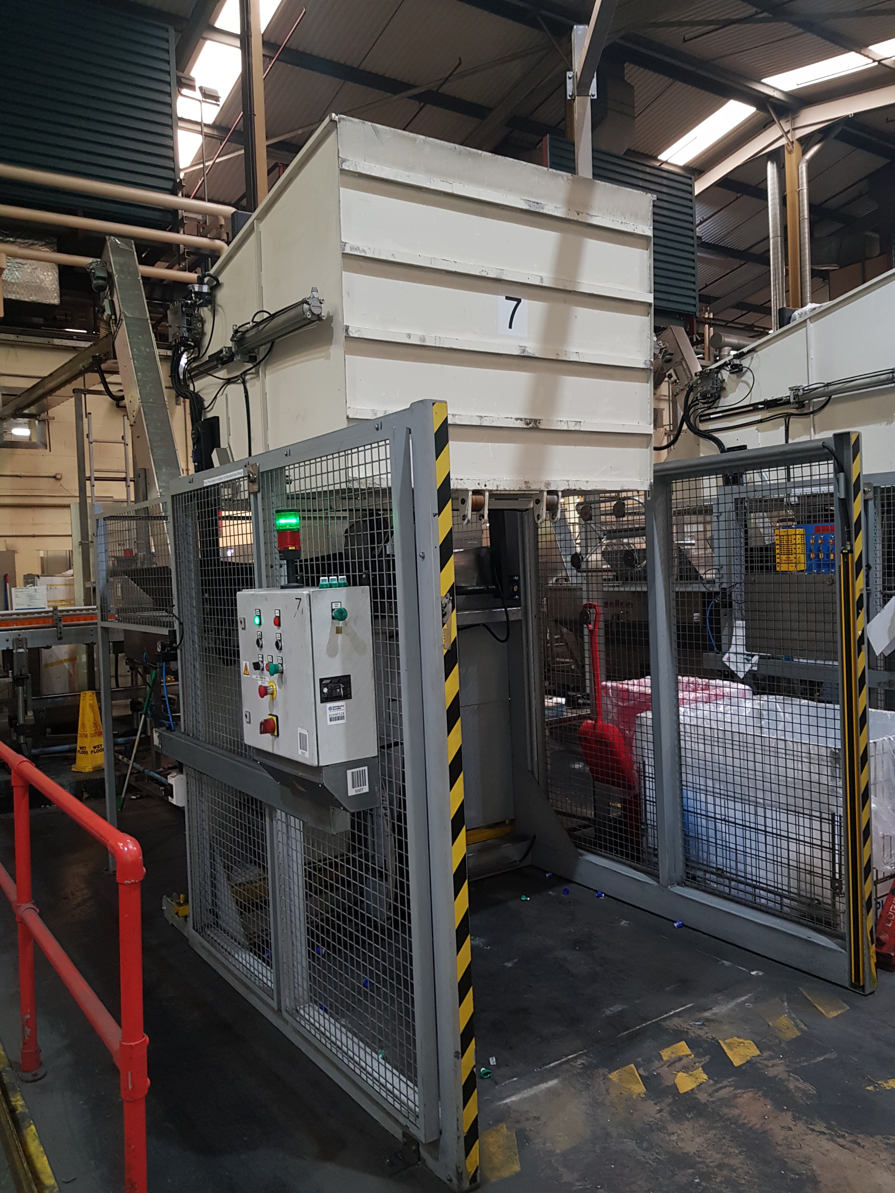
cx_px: 448
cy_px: 596
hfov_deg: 53.1
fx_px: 896
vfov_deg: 67.3
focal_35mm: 26
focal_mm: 4.3
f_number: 1.7
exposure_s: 1/25
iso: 125
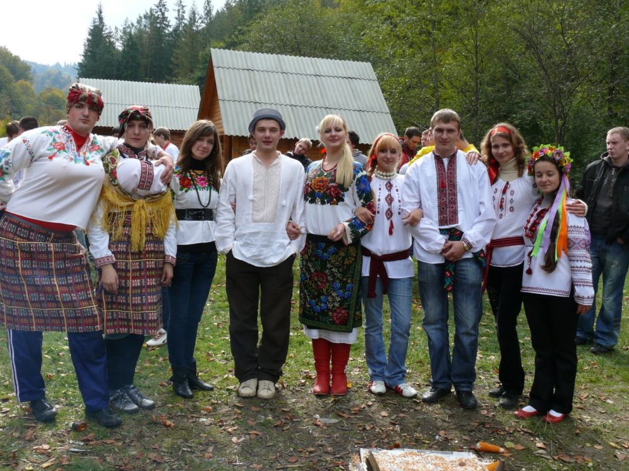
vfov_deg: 39.7
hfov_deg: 51.4
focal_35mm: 36
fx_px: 654
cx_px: 308
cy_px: 241
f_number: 4.5
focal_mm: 7.4
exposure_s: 1/200
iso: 100
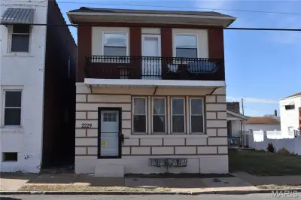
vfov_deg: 36.8
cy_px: 100
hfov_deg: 53.2
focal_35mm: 36
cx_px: 150
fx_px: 301
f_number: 10
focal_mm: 24
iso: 200
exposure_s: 1/400
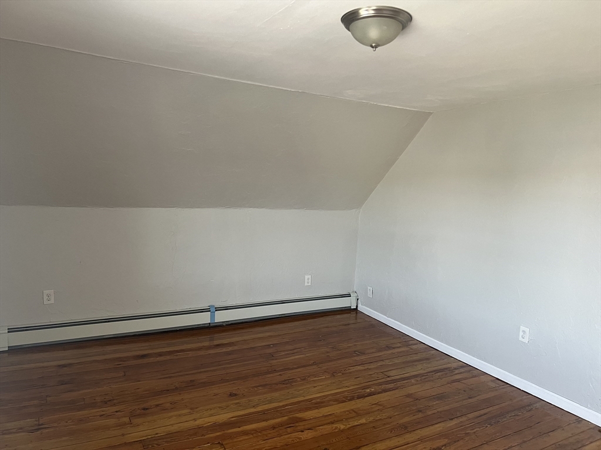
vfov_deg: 53.1
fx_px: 451
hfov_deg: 67.3
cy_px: 225
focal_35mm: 26
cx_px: 300
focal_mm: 5.7
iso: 125
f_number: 1.5
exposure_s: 1/87
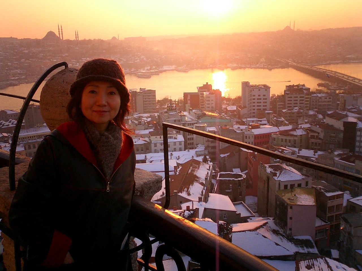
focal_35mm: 37
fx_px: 387
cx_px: 181
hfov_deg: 50.1
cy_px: 136
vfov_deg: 38.7
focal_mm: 5.6
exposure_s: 1/250
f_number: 3.5
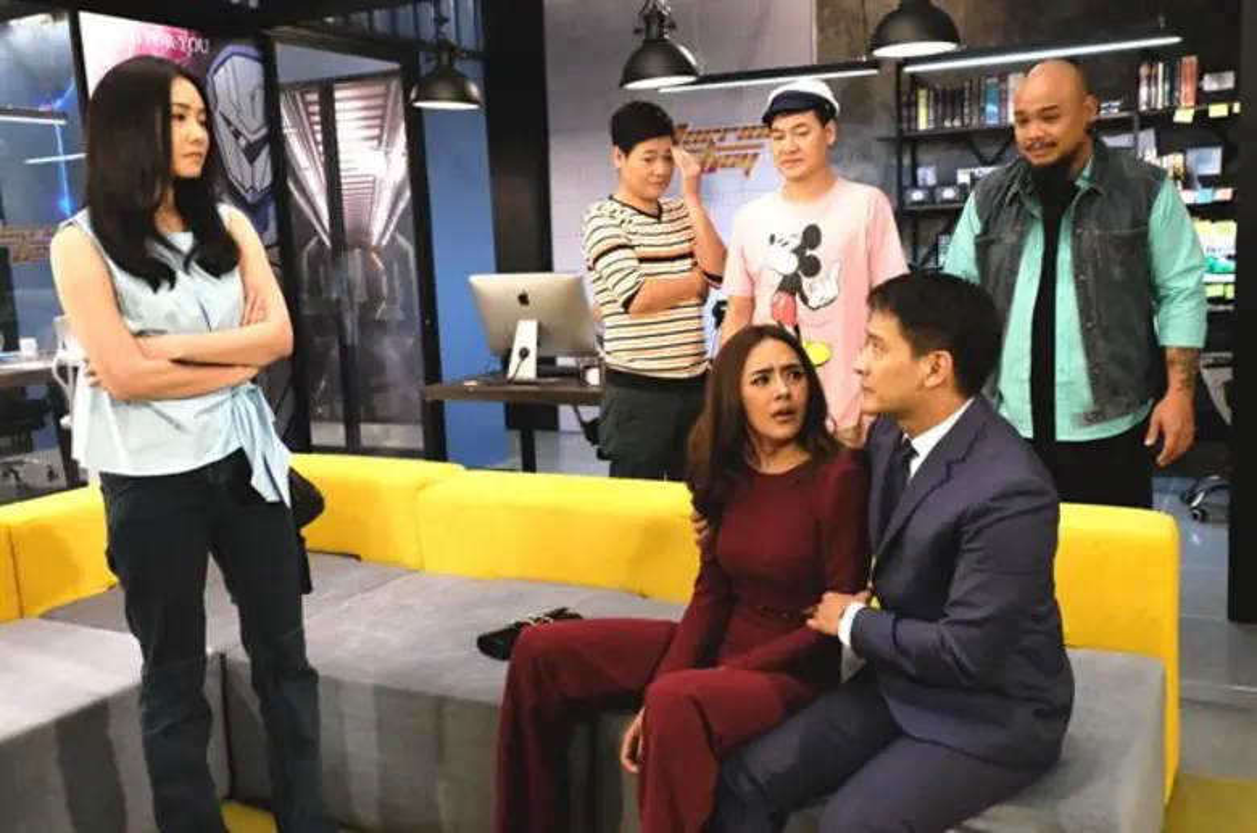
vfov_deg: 41.0
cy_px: 416
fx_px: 1115
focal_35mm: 32
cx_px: 628
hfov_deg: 58.8
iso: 12800
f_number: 5.6
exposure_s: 1/250
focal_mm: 21.1
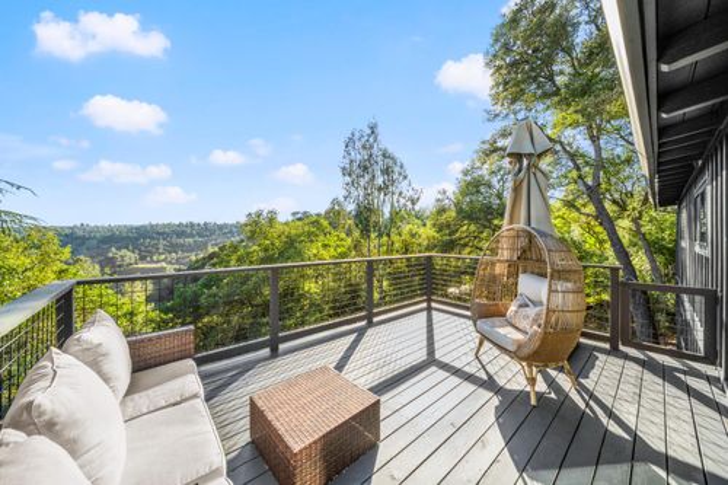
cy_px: 242
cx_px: 364
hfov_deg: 112.6
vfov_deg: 90.0
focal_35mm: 12
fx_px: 243
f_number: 10
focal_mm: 12
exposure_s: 1/40
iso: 50
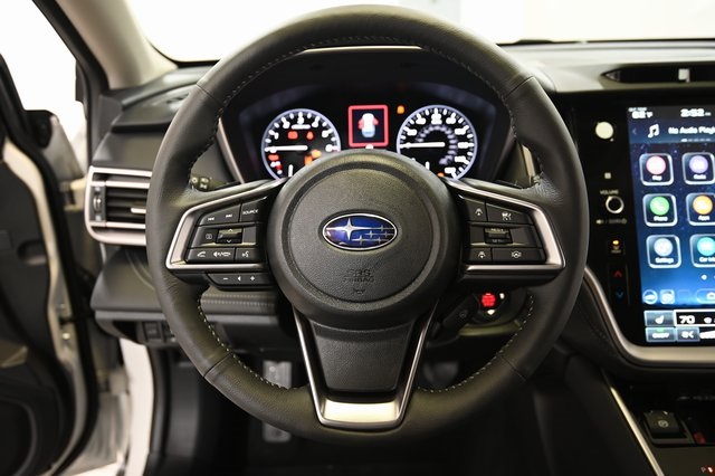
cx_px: 358
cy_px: 238
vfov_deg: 47.9
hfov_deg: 67.4
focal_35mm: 27
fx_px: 536
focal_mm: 27
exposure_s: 1/30
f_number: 4
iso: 1250
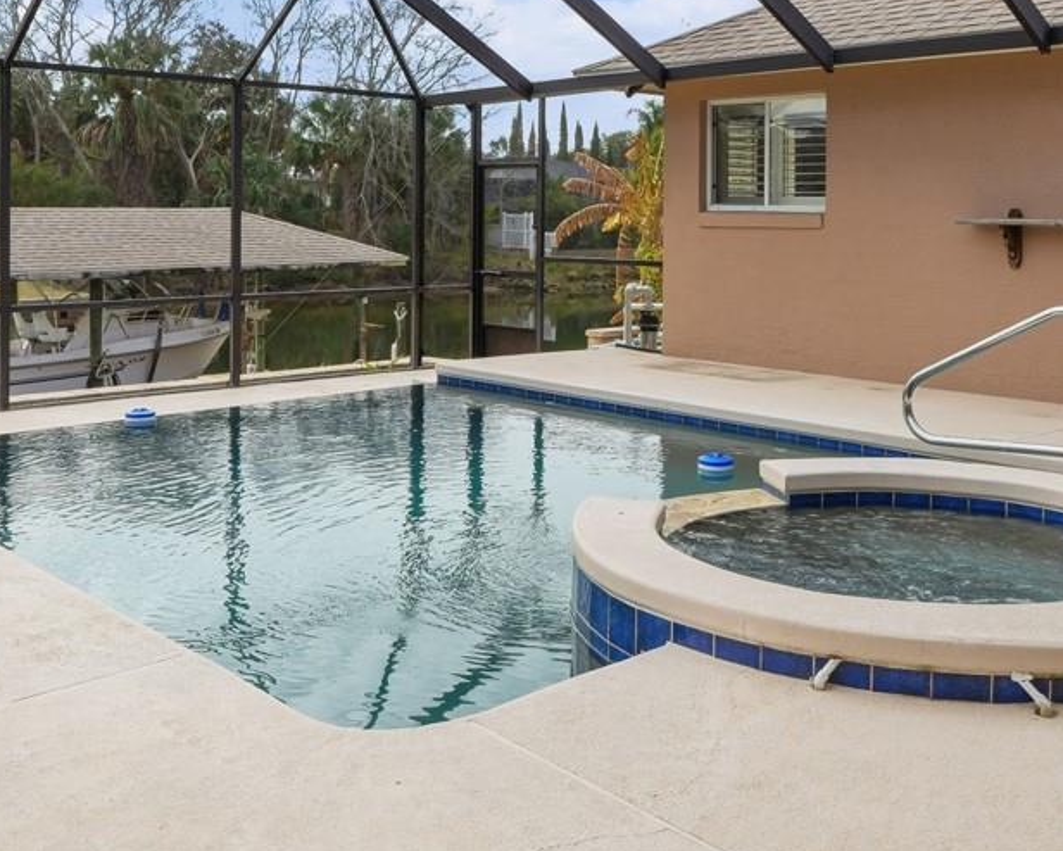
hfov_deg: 46.8
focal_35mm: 39
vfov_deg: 37.0
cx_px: 585
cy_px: 179
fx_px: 1227
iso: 160
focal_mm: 16
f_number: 8
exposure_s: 1/4000
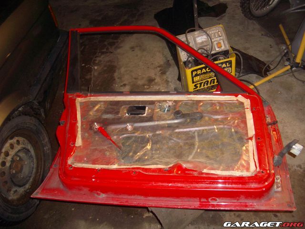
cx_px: 152
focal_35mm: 35
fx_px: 308
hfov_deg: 52.6
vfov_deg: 40.7
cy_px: 114
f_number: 2.6
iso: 100
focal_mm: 5.8
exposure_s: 1/60
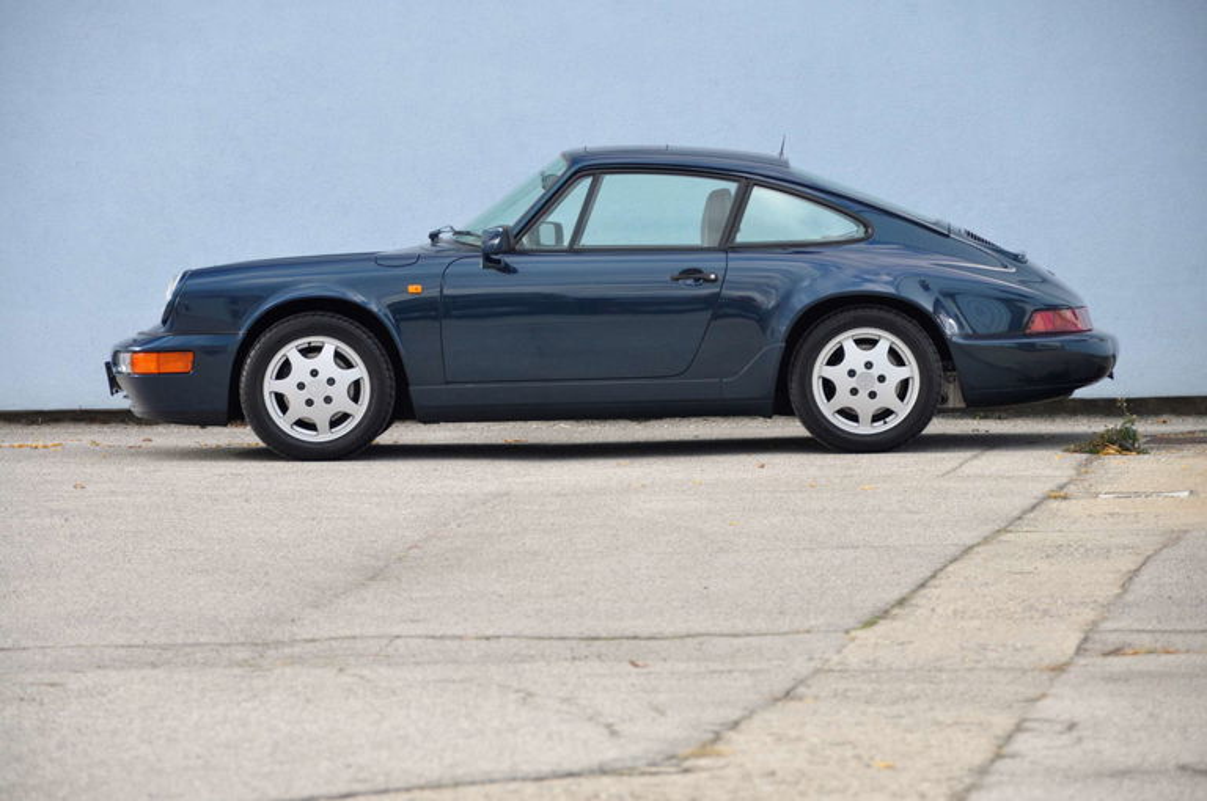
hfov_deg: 13.1
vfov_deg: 8.7
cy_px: 400
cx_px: 604
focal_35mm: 158
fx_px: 5274
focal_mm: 105
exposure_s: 1/125
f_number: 5.6
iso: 500
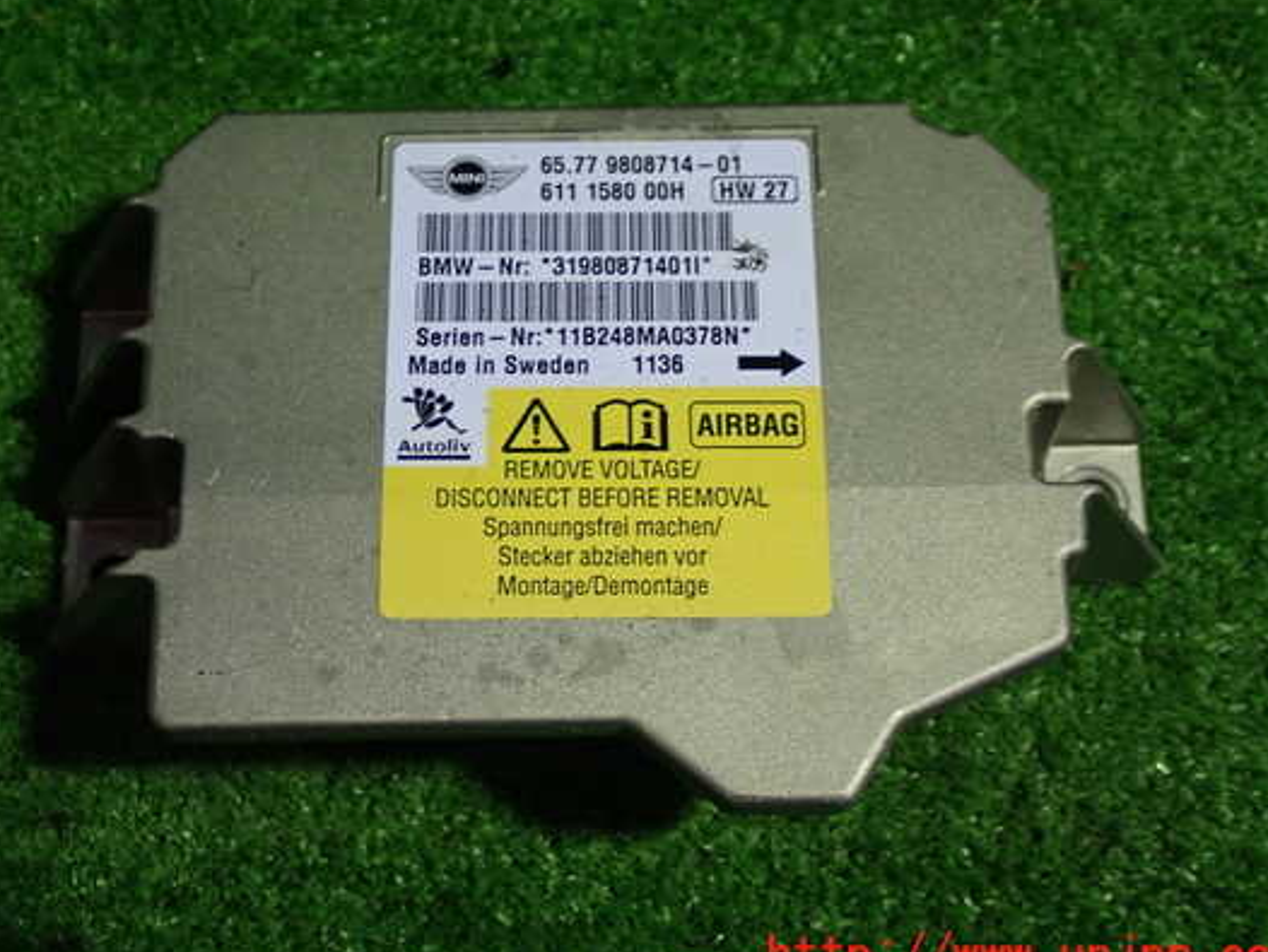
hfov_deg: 33.8
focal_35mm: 57
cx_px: 588
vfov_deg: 25.7
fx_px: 2089
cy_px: 446
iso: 250
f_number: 3.2
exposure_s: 1/50
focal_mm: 9.01
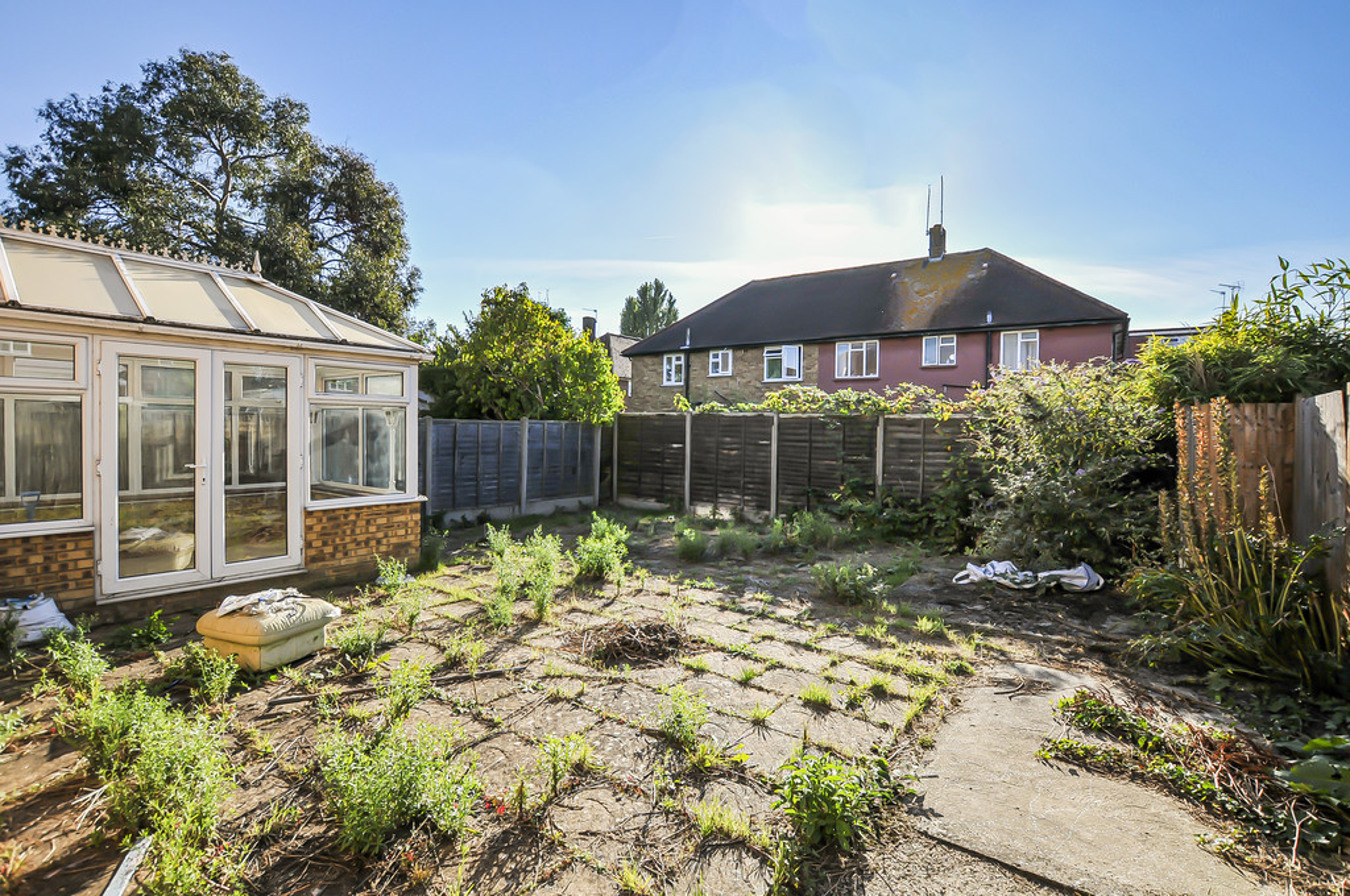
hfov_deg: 100.5
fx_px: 562
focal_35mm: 15
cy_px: 448
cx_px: 675
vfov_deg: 77.2
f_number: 5.6
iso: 200
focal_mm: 10
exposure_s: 1/640
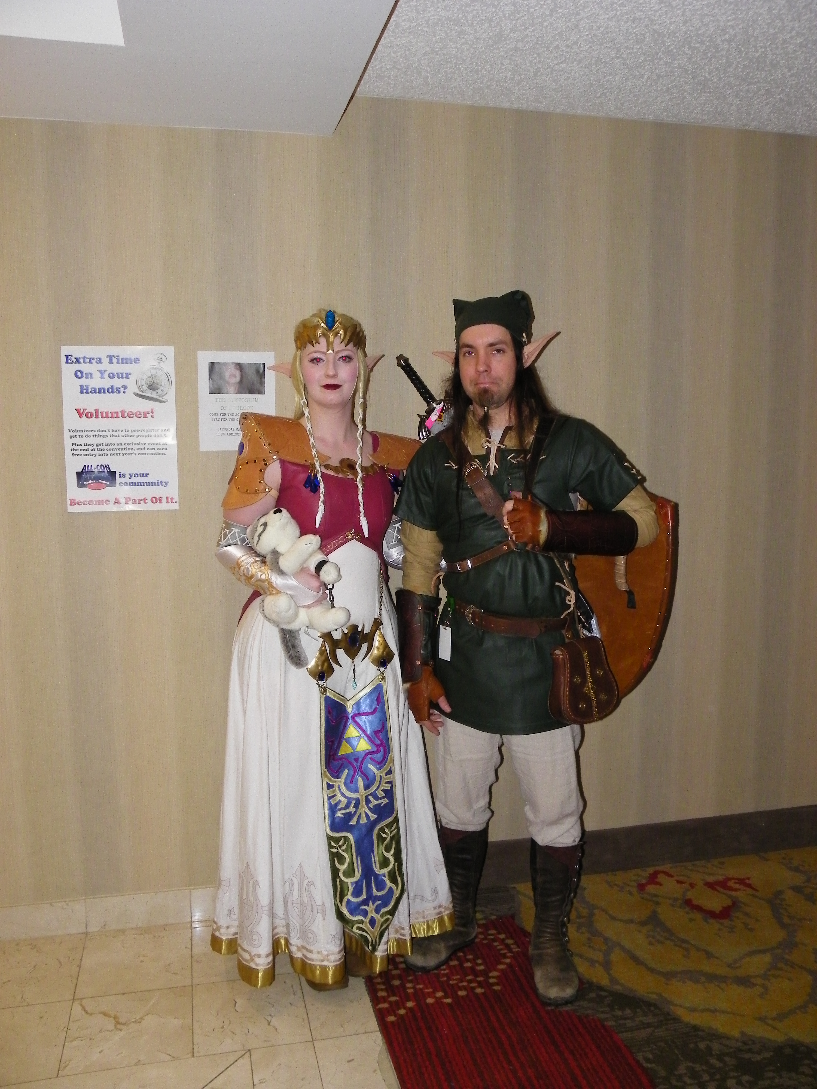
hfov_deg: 45.4
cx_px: 408
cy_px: 544
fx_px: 976
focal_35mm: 31
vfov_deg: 58.4
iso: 200
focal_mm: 5.5
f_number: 2.8
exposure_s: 1/125
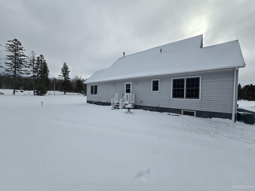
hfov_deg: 106.2
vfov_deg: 89.9
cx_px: 128
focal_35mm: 13
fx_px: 96
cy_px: 96
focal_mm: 2.2
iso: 50
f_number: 2.2
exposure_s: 1/2043
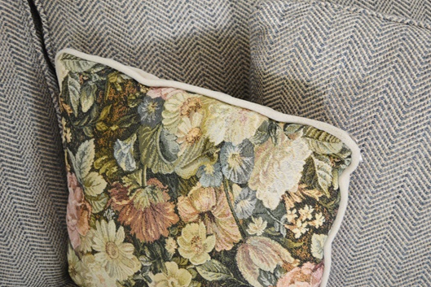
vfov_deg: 26.5
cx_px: 226
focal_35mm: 51
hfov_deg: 38.9
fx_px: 611
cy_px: 140
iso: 800
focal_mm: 30
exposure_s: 1/30
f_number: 4.5
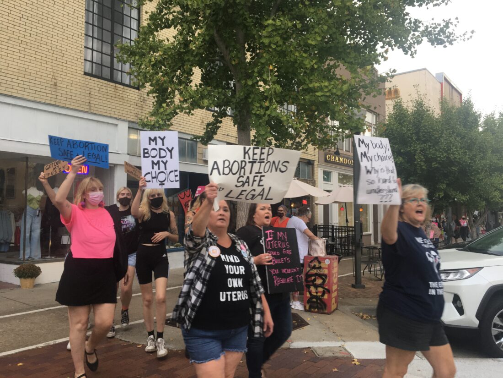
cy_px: 189
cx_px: 252
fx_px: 421
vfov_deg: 48.2
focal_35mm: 29
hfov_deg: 61.7
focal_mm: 4.15
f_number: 2.2
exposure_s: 1/120
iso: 40
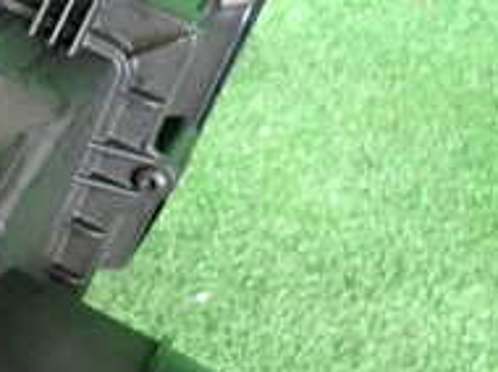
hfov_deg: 22.0
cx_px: -170
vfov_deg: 18.6
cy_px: 191
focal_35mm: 79
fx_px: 1135
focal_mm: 4.5
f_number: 2
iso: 320
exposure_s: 1/30
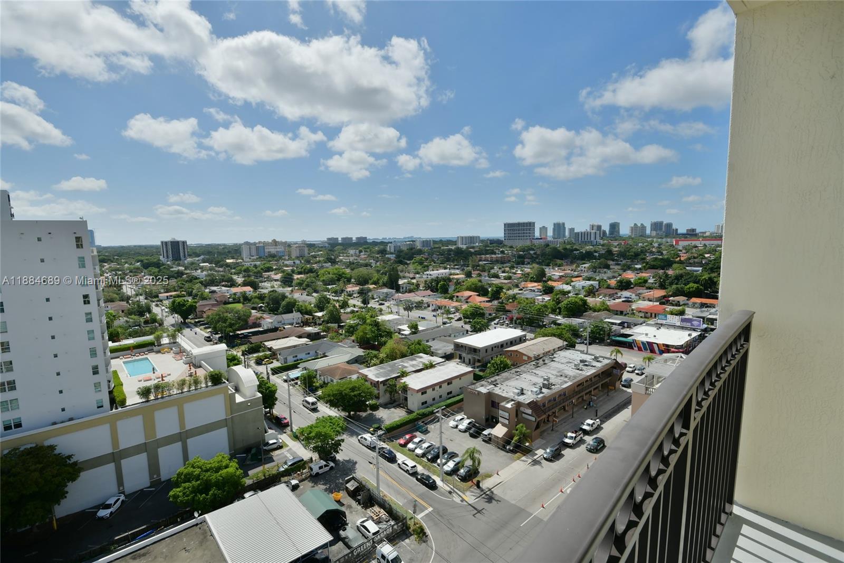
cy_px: 282
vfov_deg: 69.6
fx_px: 404
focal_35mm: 17
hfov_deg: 92.5
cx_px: 422
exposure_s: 1/320
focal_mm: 11.5
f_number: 9
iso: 100
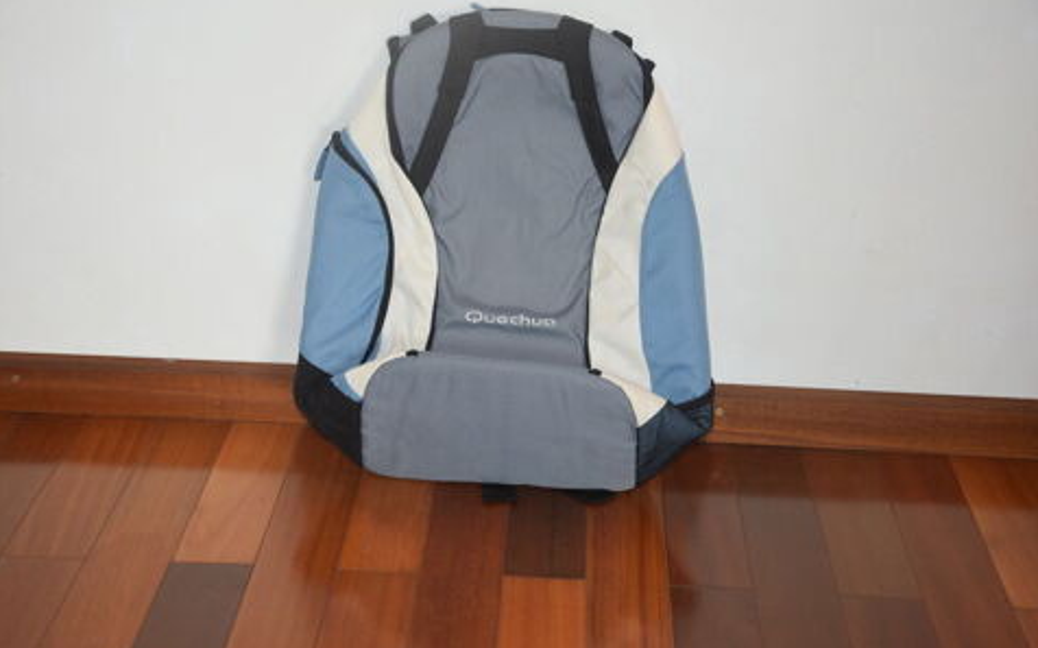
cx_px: 517
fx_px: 2092
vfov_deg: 17.6
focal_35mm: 74
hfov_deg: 27.9
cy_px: 340
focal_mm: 48
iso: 800
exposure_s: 1/60
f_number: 4.8
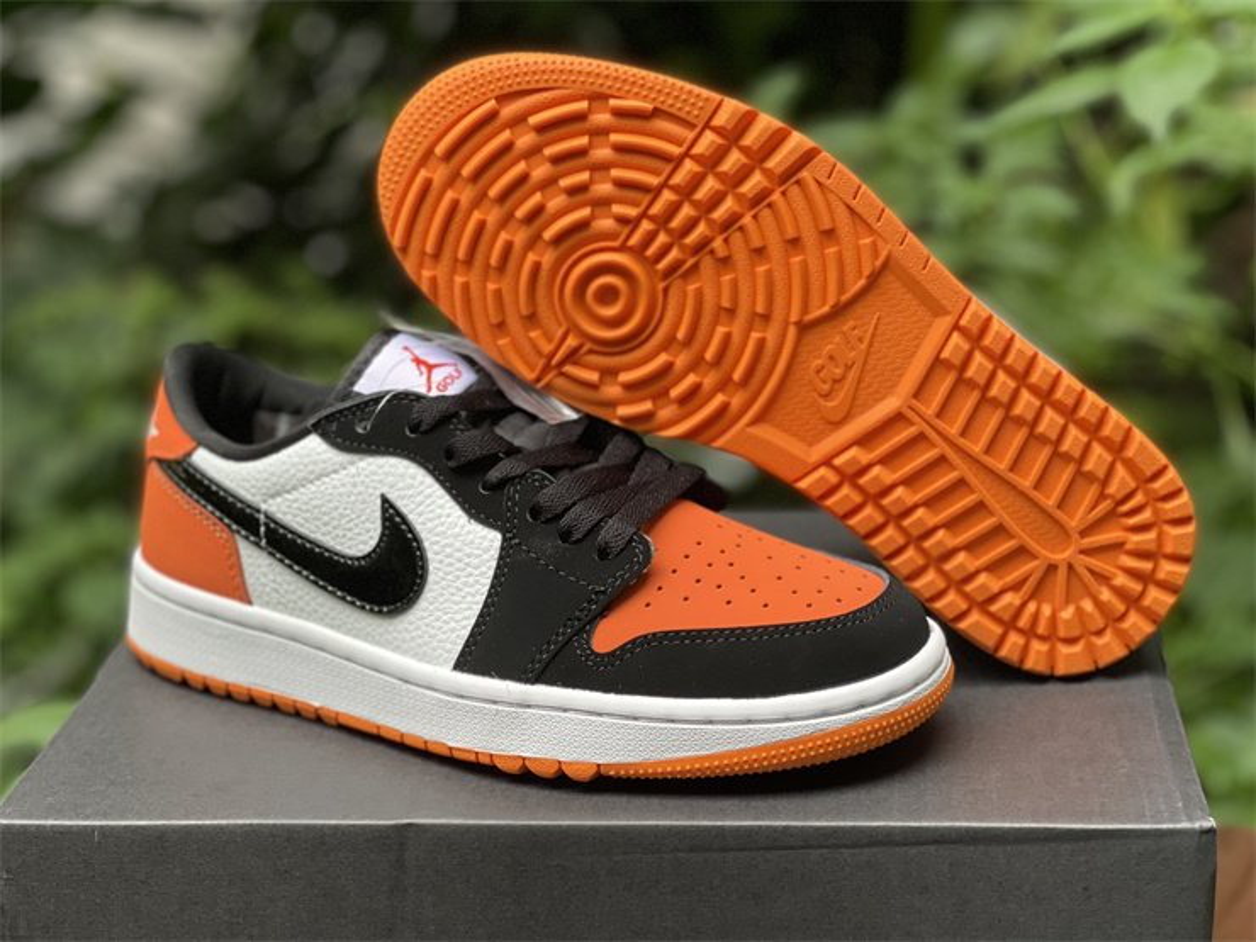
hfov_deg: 30.3
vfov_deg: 22.9
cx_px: 628
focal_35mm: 64
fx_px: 2322
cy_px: 471
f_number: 2.2
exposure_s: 1/96
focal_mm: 7.5
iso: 250
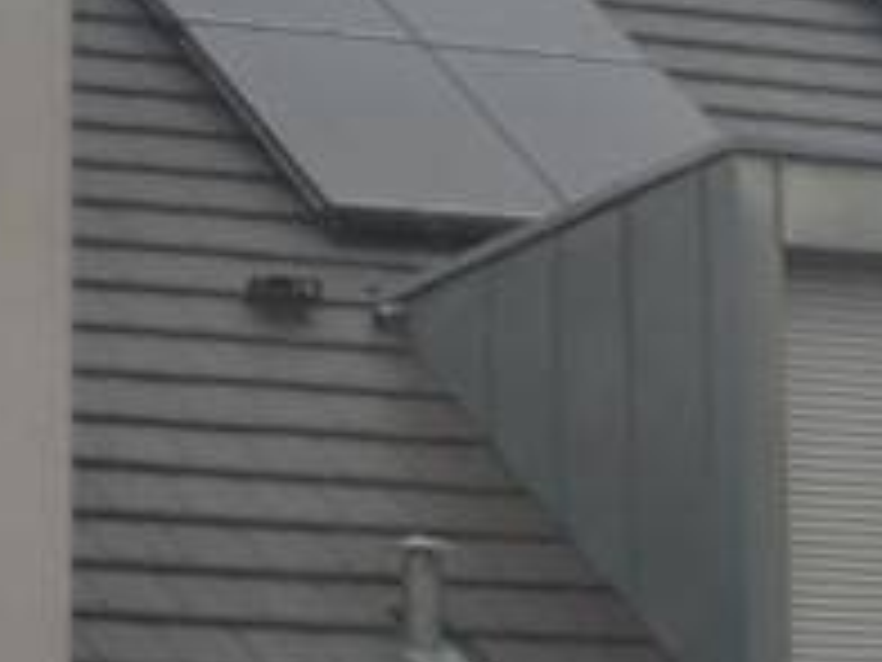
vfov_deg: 5.2
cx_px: 981
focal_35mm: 286
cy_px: 241
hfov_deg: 6.9
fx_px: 7287
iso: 64
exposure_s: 1/250
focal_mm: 19.6
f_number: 5.8
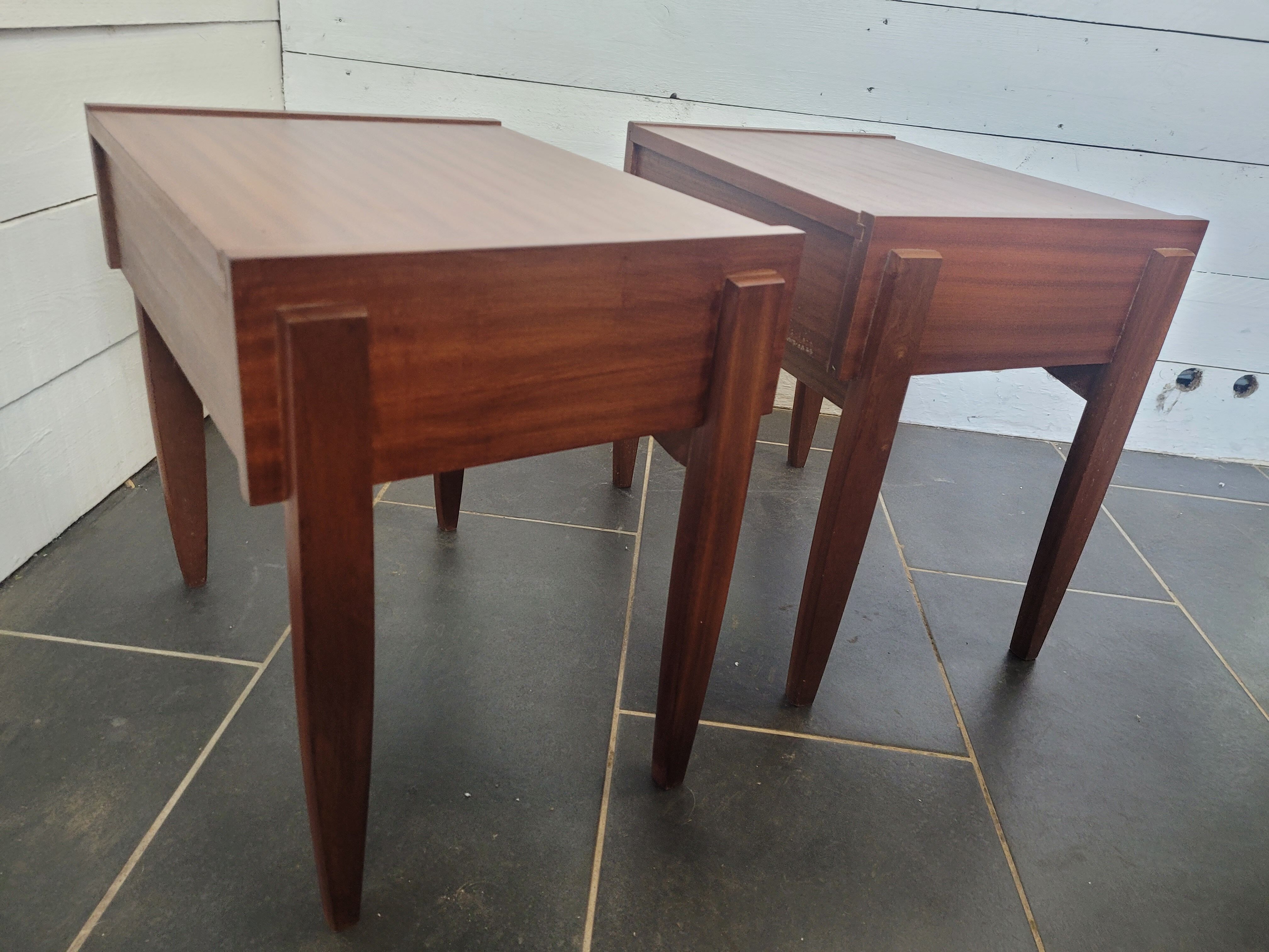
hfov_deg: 67.3
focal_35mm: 26
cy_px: 476
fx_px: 953
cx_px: 634
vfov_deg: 53.1
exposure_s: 1/50
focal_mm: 5.4
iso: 250
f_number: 1.8
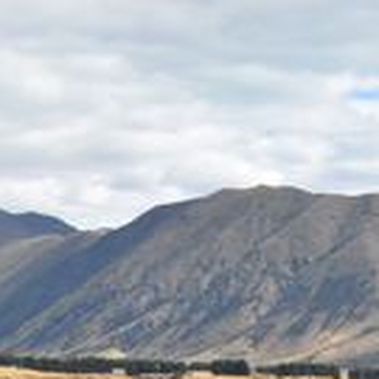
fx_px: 2155
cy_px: 463
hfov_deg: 10.0
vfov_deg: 9.9
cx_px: 177
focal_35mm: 174
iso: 200
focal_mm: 24
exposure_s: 1/400
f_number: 10
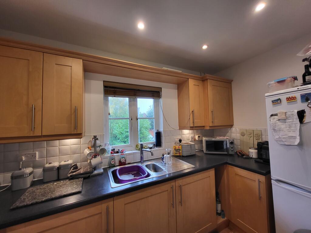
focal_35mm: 13
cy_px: 116
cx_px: 156
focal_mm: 1.74
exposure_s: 1/50
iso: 125
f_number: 2.2
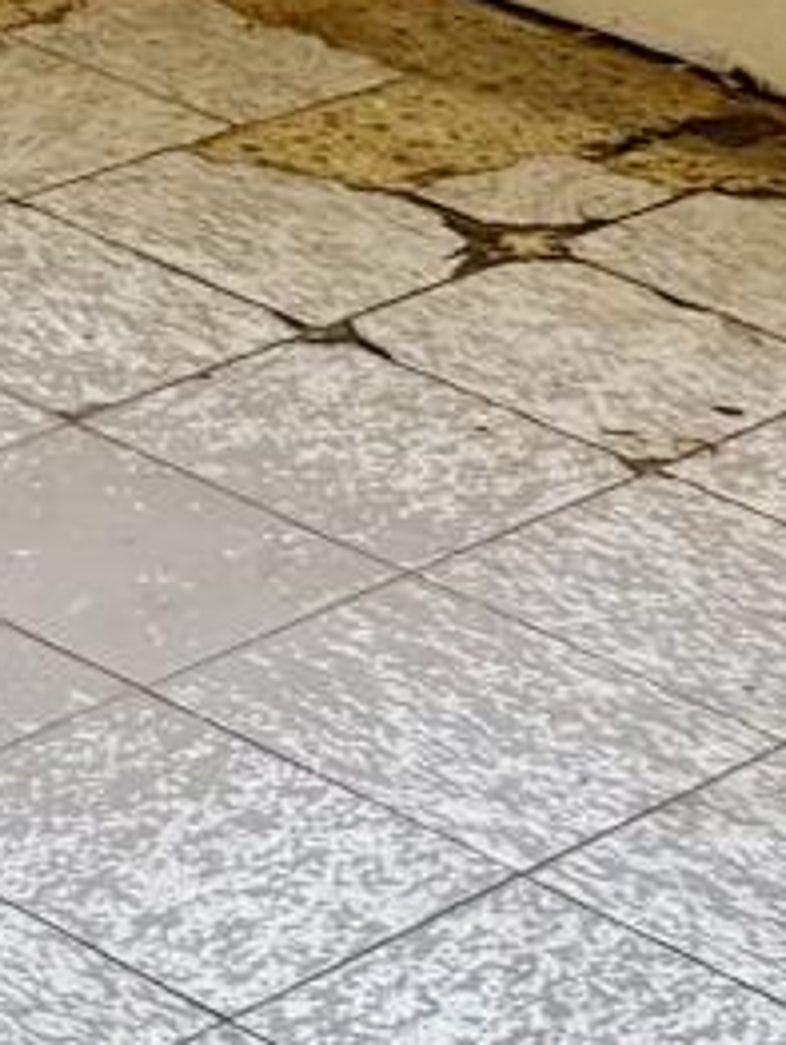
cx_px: -1245
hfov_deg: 7.5
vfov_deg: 9.6
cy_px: -1428
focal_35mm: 183
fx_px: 5531
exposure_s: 1/60
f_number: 1.78
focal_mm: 6.76
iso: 250
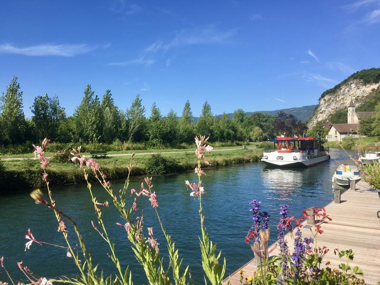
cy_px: 142
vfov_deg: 48.2
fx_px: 318
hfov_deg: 61.7
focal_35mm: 29
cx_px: 190
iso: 25
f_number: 2.2
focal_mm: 4.15
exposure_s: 1/1304
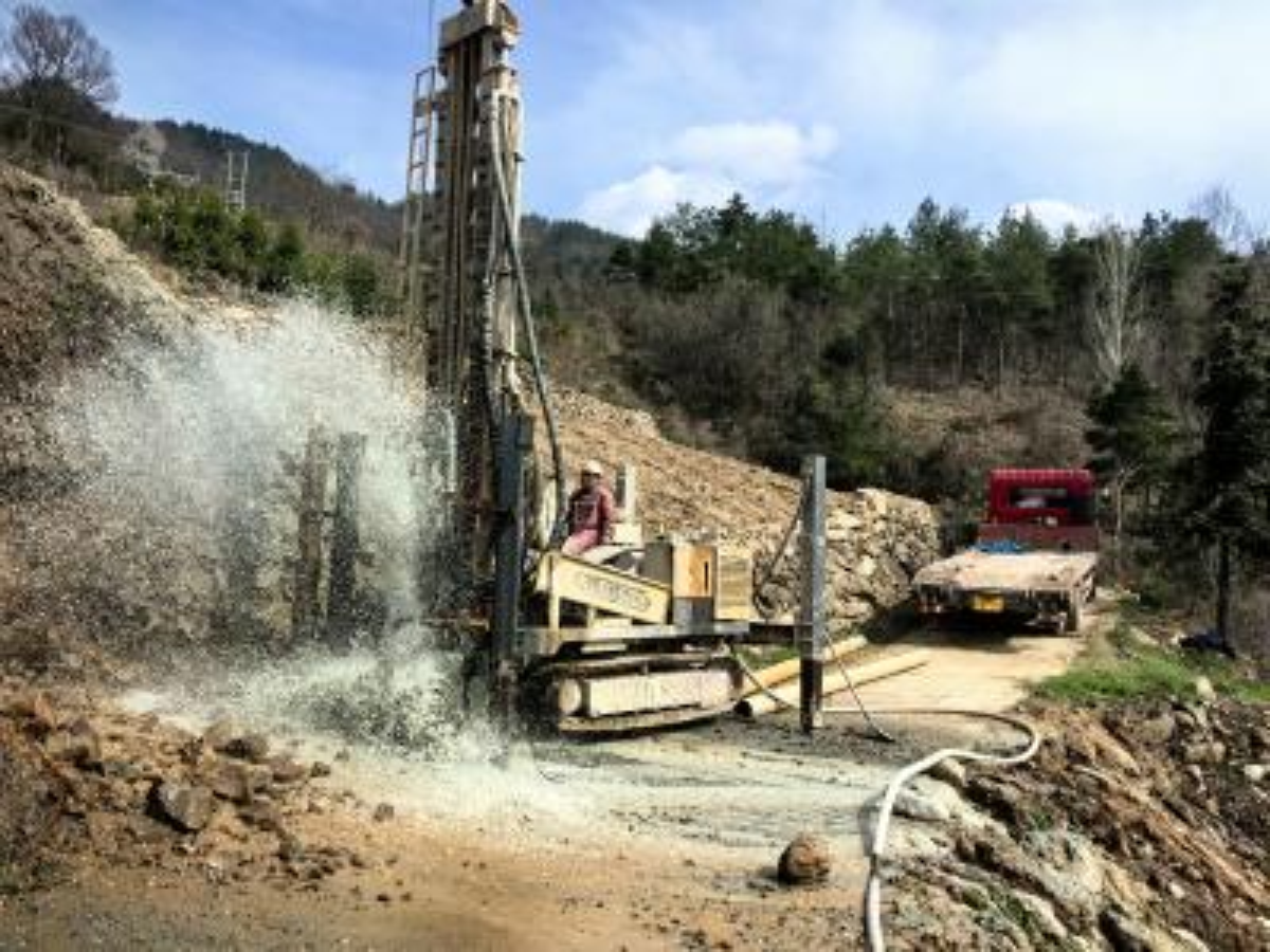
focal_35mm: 27
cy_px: 476
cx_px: 635
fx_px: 991
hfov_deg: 65.3
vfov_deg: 51.4
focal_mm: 6.98
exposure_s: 1/1548
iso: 50
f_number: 2
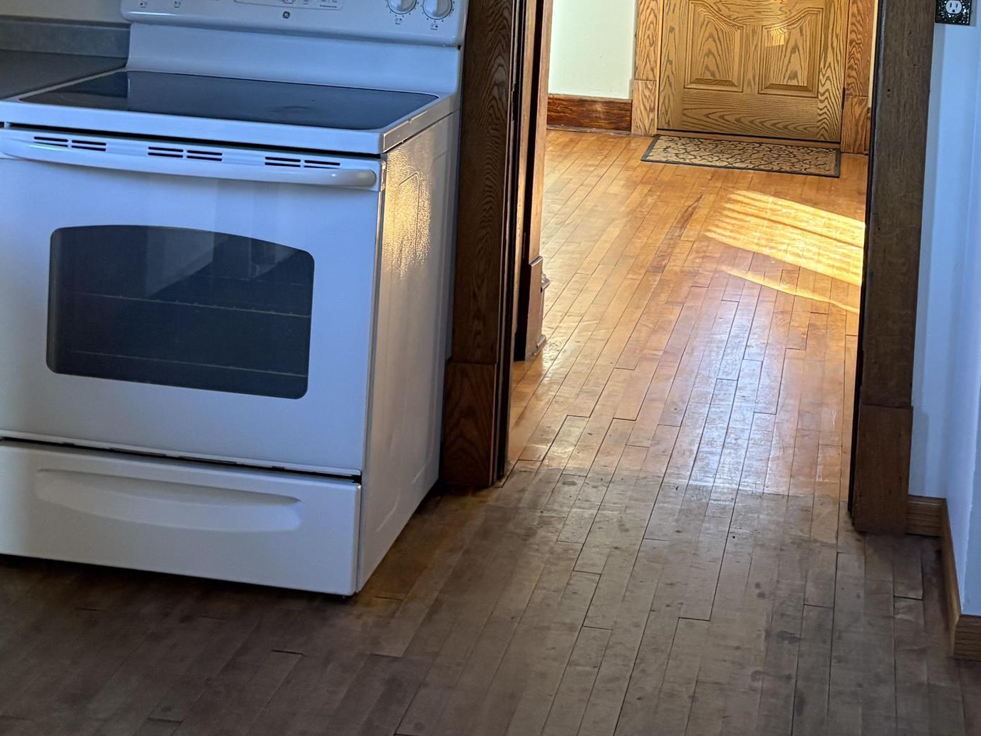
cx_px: 624
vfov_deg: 24.1
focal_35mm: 58
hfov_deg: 33.0
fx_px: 1644
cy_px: -4
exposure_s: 1/60
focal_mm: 5.96
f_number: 1.6
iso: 320
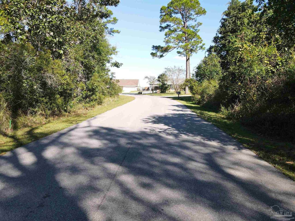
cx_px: 148
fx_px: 205
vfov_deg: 56.8
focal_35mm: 24
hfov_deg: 71.6
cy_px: 110
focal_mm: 4.5
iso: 100
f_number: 2.8
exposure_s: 1/15
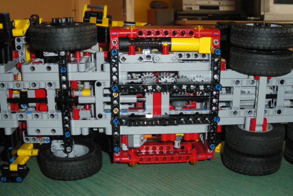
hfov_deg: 46.4
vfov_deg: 31.9
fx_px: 342
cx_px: 154
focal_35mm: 42
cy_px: 97
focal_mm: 6.3
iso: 400
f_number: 3.5
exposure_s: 1/50
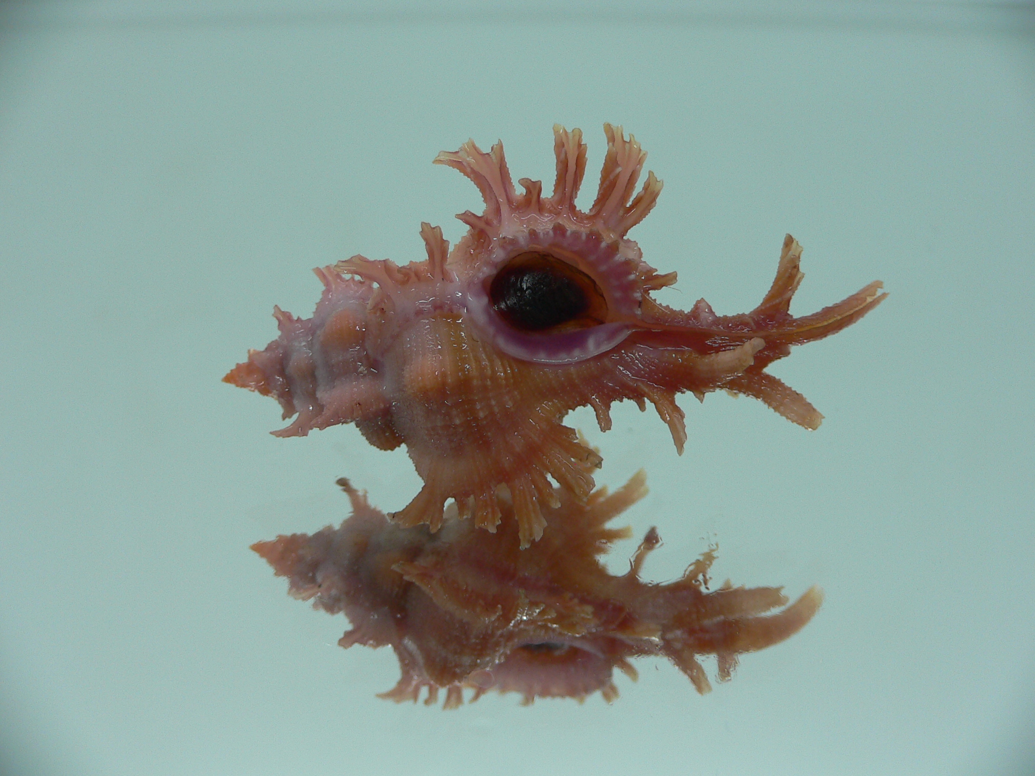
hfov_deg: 52.6
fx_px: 1046
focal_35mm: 35
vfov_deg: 40.7
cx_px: 518
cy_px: 388
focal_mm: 4.6
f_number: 2.8
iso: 80
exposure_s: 1/60
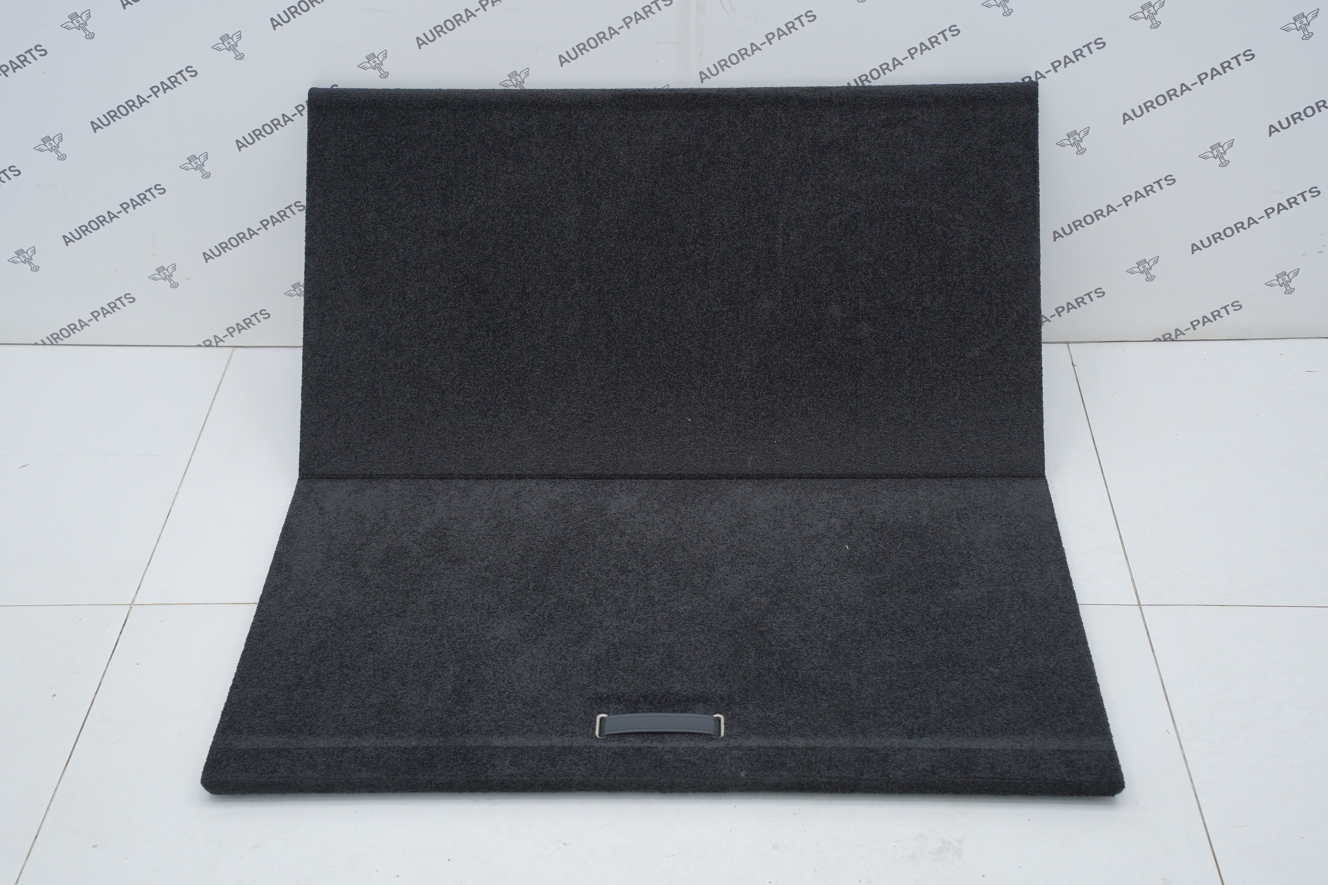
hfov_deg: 36.2
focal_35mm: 55
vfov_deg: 24.6
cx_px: 664
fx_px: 2029
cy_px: 442
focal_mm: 55
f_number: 6.3
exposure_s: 1/125
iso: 640
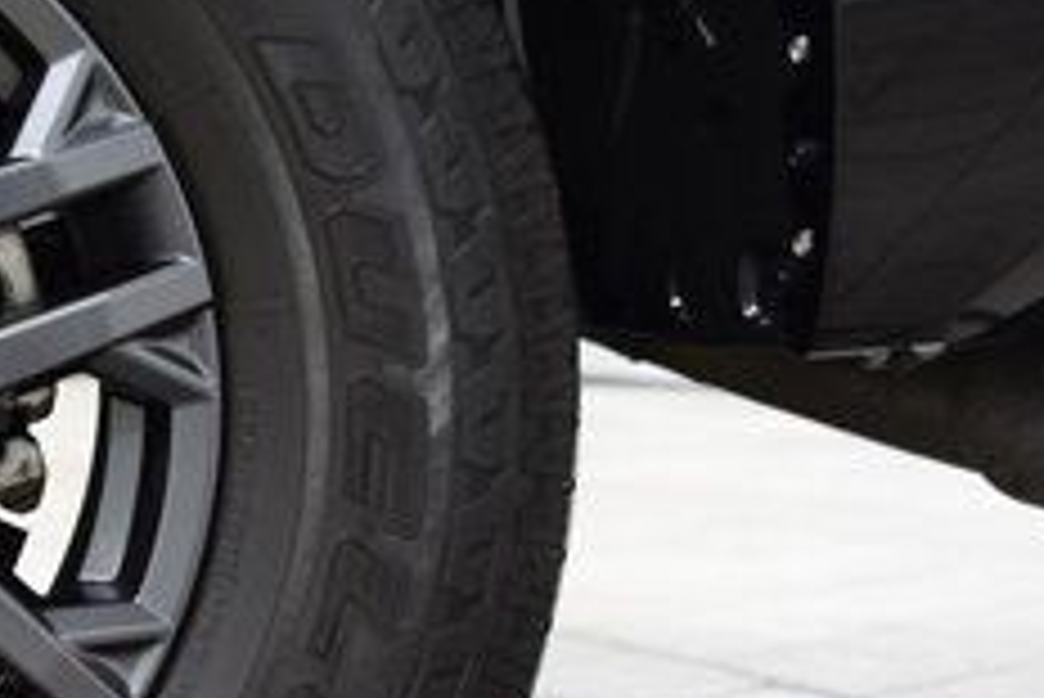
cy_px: 354
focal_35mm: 124
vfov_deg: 11.1
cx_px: -374
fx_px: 3598
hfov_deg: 15.6
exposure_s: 1/60
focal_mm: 30
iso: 1600
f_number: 3.2
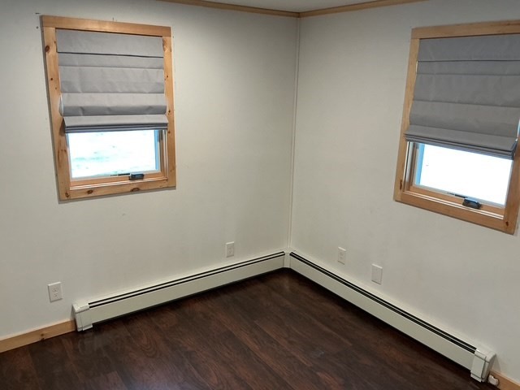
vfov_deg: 48.2
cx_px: 260
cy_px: 195
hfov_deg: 61.7
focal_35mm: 29
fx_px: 436
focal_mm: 3
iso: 100
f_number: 1.8
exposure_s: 1/60
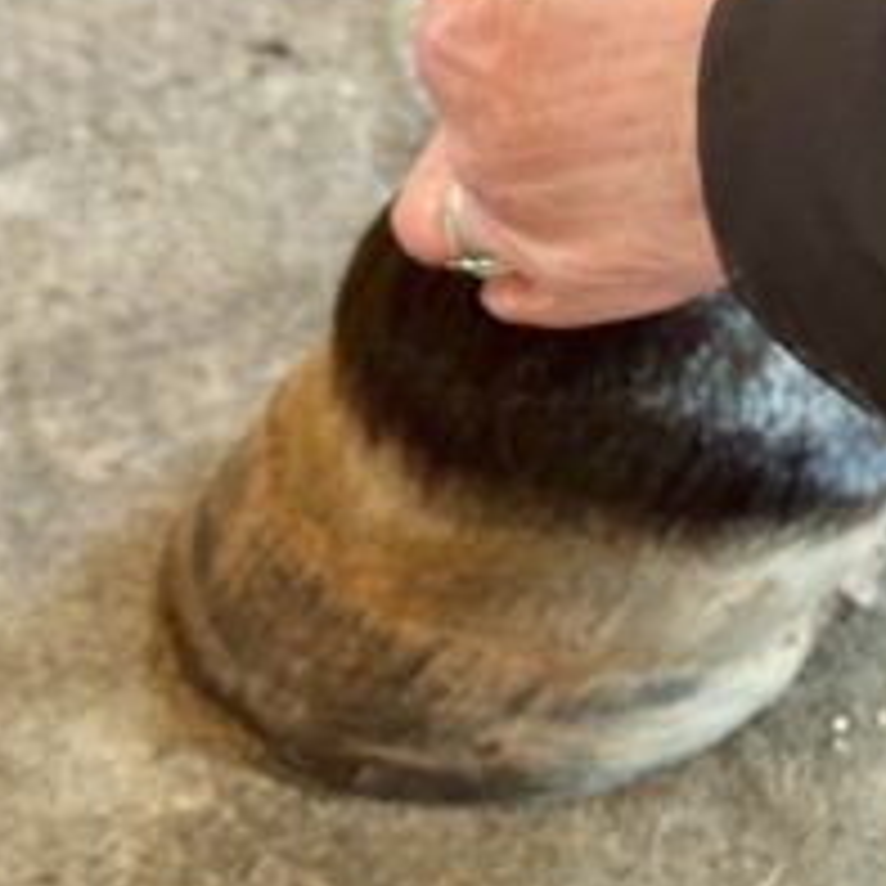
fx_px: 3736
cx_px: 882
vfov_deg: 13.4
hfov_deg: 13.3
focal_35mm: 129
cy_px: 58
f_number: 1.78
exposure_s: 1/30
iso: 500
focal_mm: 6.76
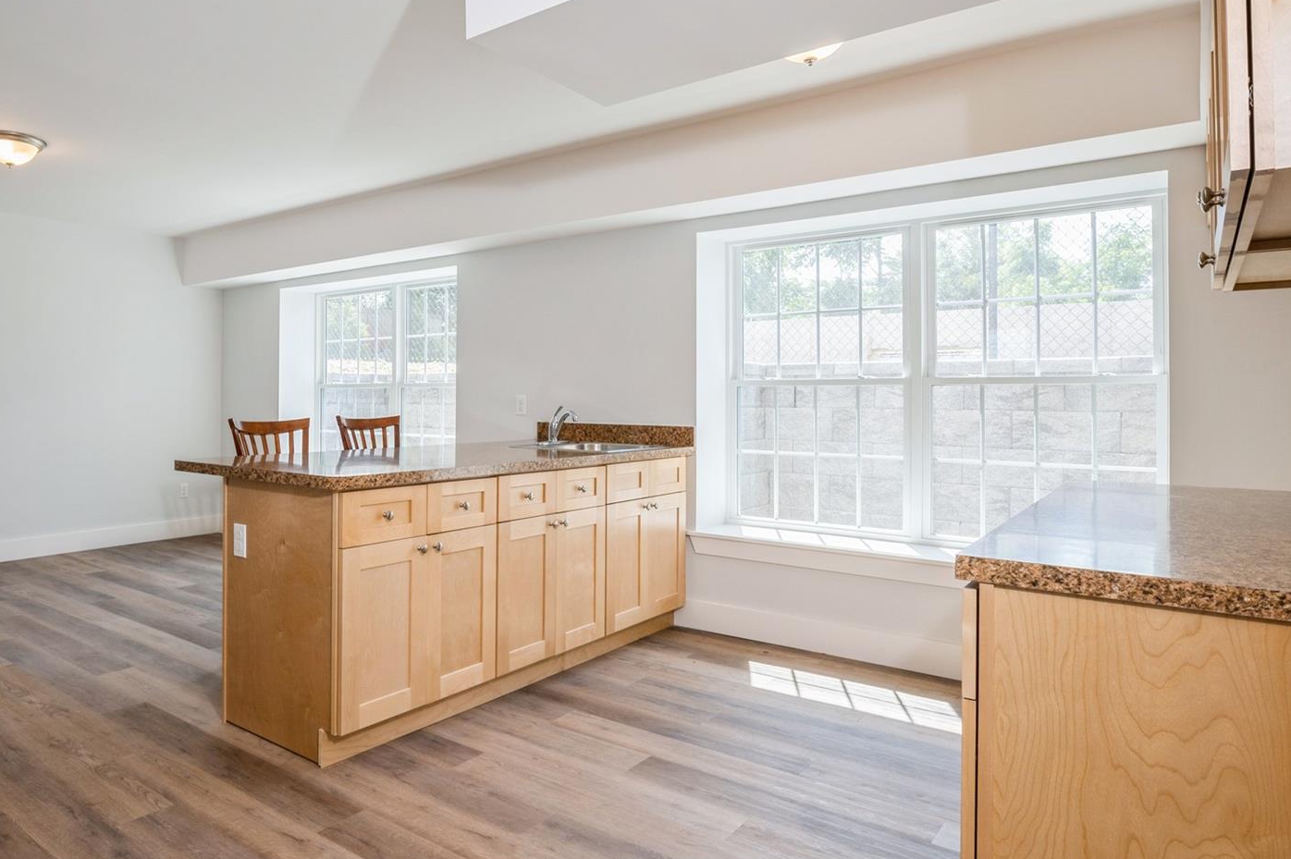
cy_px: 475
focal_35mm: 23
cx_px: 426
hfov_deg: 74.3
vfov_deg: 55.5
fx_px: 815
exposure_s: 1/25
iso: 200
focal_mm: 15.5
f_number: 11
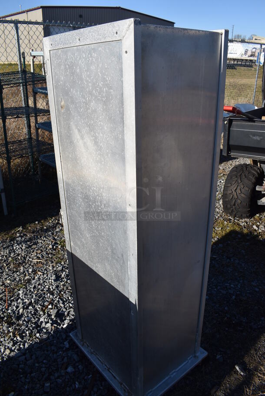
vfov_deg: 67.3
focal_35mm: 27
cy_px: 198
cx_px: 132
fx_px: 298
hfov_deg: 48.0
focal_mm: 18
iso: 200
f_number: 8
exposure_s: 1/500
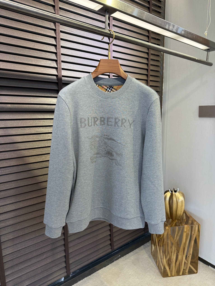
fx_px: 199
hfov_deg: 56.8
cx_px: 108
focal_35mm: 24
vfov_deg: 71.6
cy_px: 143
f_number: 1.78
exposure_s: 1/176
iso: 160
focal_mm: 6.76
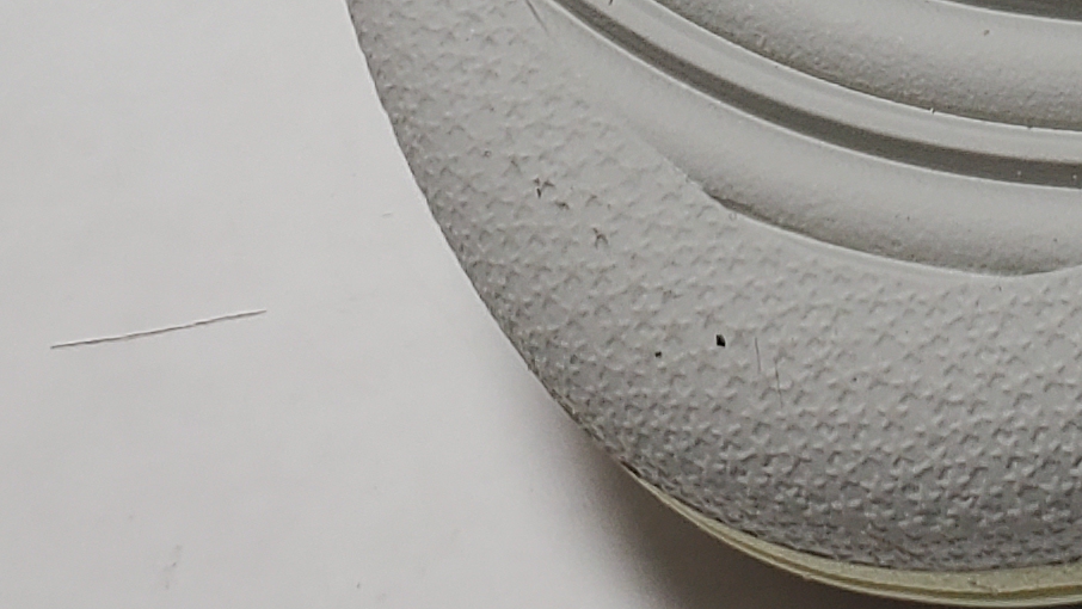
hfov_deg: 15.4
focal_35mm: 126
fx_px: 3616
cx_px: 1739
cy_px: -916
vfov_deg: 8.7
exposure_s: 1/282
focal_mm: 4.3
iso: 50
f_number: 2.4
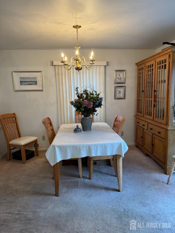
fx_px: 162
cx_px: 88
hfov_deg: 56.8
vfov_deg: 71.6
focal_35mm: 24
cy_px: 116
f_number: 1.78
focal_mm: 6.76
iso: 125
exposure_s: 1/60
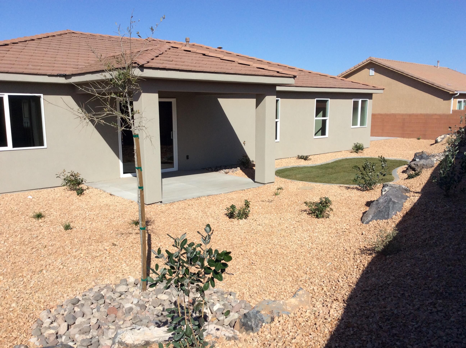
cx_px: 233
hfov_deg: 56.9
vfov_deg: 44.1
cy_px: 174
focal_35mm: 32
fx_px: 430
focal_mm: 3.3
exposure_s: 1/2288
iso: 32
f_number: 2.4
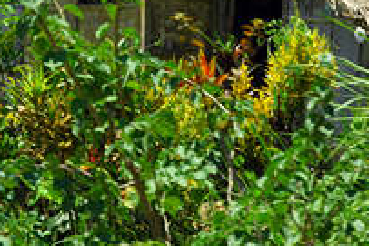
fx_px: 2366
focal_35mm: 231
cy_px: -14
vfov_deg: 5.9
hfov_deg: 8.9
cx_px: 129
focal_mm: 52
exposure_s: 1/500
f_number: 10
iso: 400
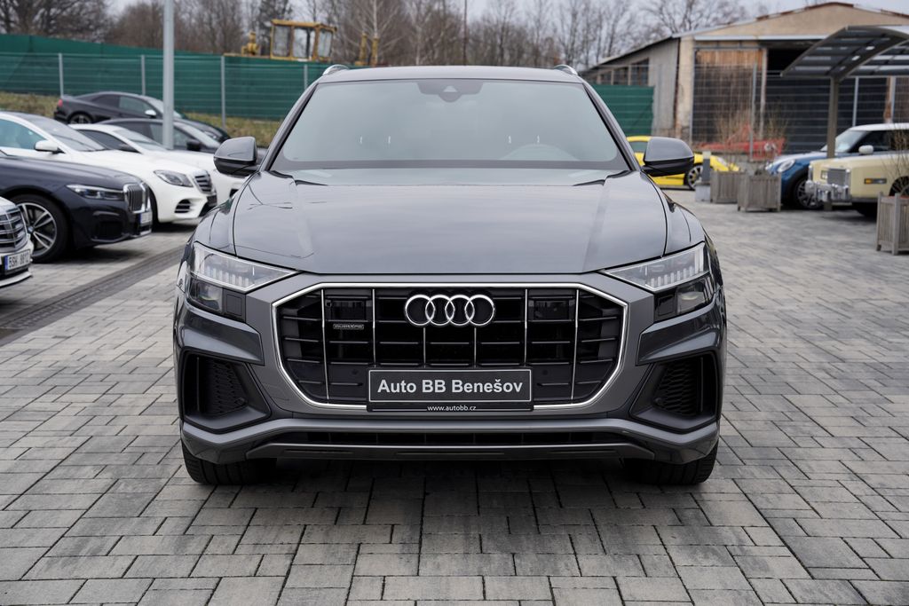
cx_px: 454
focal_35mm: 49
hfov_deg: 40.3
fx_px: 1237
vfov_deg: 27.5
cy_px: 303
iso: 100
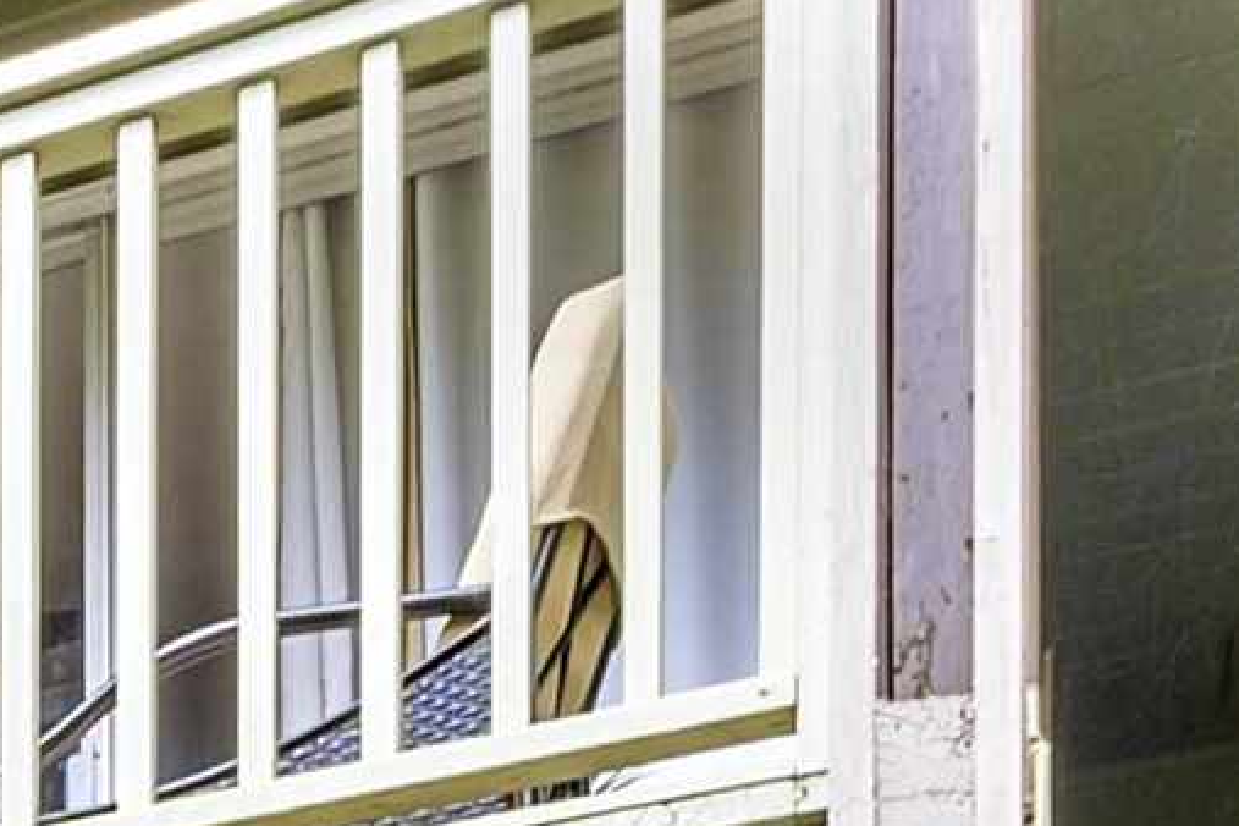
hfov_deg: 15.9
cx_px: -995
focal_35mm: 109
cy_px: 2341
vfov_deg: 10.0
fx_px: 3751
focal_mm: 12
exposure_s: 1/13
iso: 200
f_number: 14
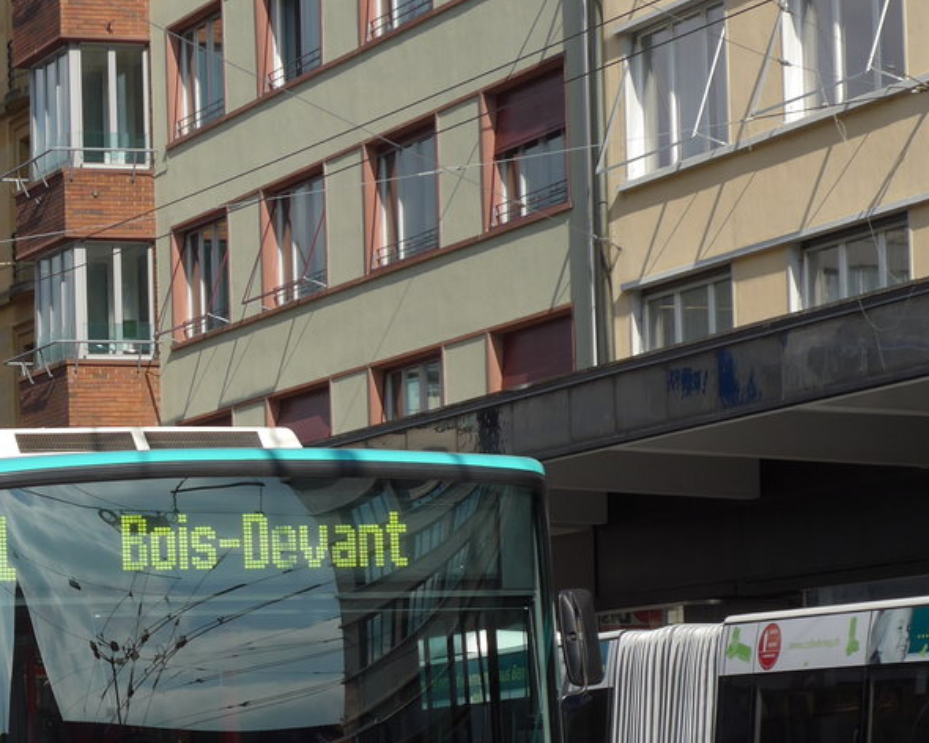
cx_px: 16
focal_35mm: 147
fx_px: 4042
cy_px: 702
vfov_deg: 10.4
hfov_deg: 13.0
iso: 80
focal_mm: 15
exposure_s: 1/800
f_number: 4.2
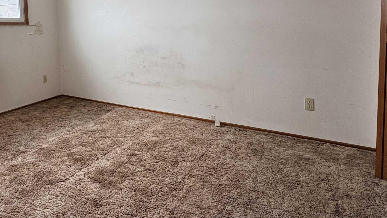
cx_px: 116
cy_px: 44
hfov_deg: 68.9
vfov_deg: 42.4
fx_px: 267
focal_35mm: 26
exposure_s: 1/134
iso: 100
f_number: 2.2
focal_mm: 2.22
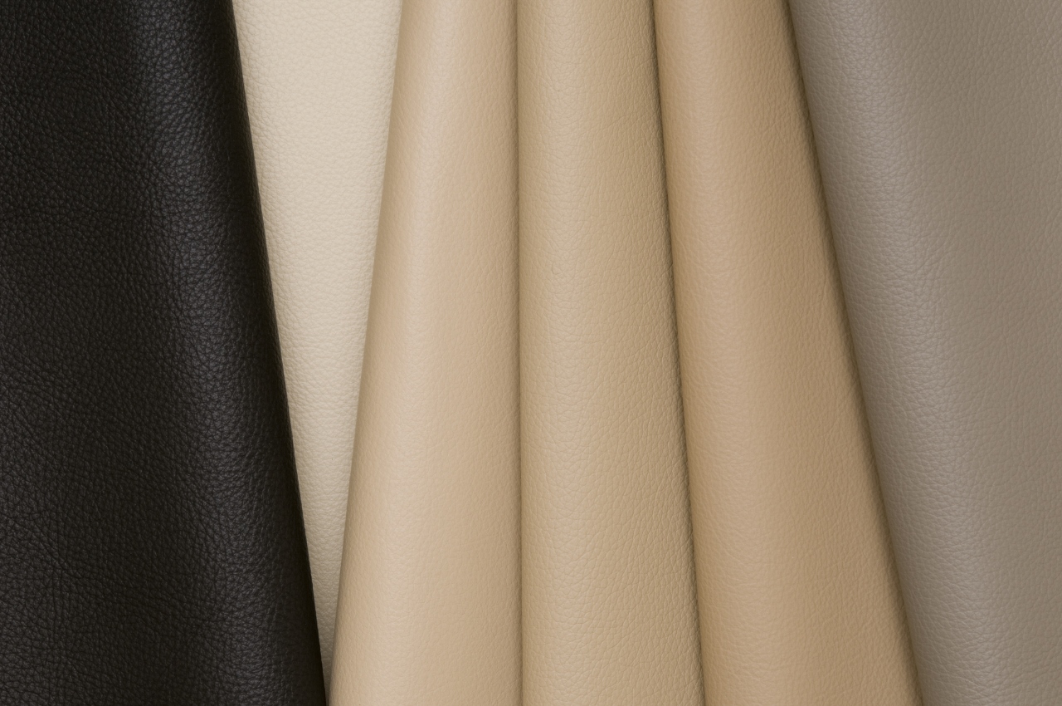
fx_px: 3094
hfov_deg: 19.5
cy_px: 353
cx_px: 531
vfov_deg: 13.0
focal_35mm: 105
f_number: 20
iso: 200
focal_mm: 70
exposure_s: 1/125
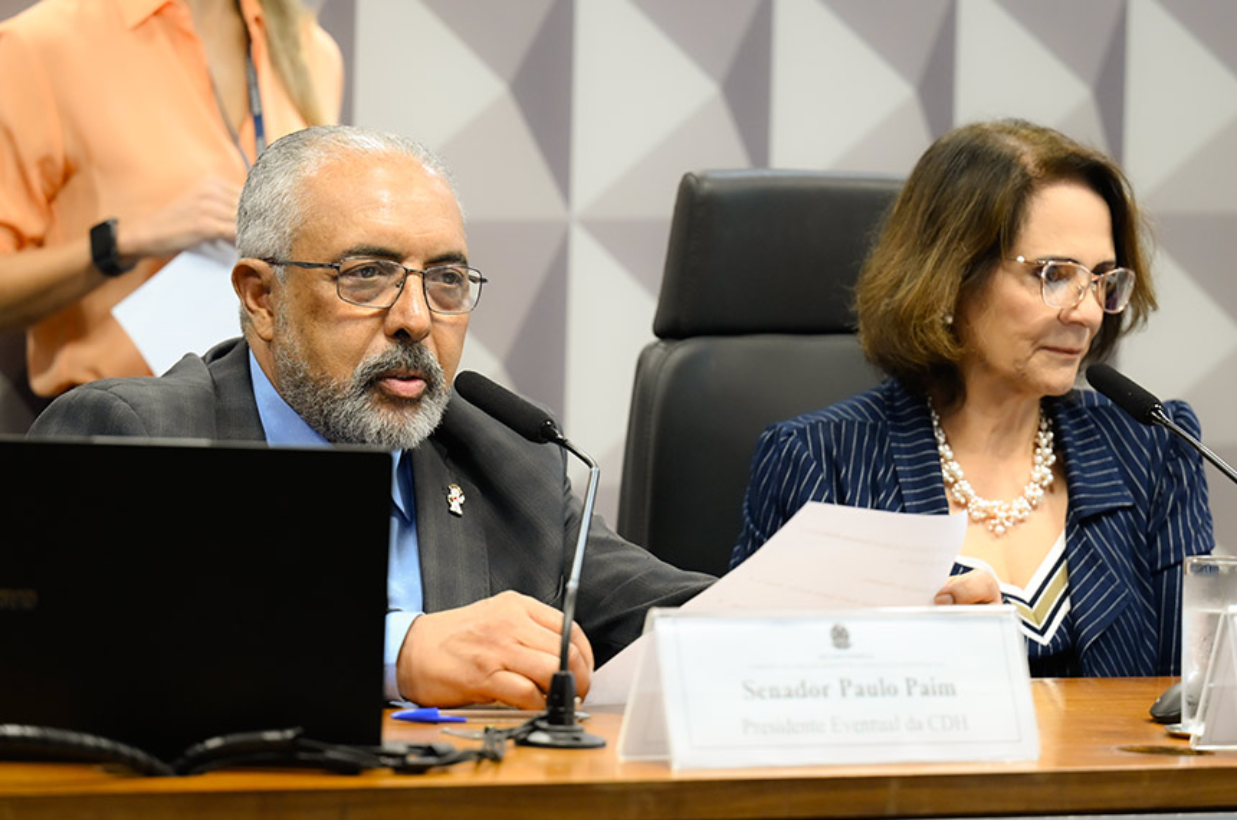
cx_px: 618
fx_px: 5385
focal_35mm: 157
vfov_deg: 8.7
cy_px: 410
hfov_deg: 13.1
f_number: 2.8
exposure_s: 1/160
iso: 1600
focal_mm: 105
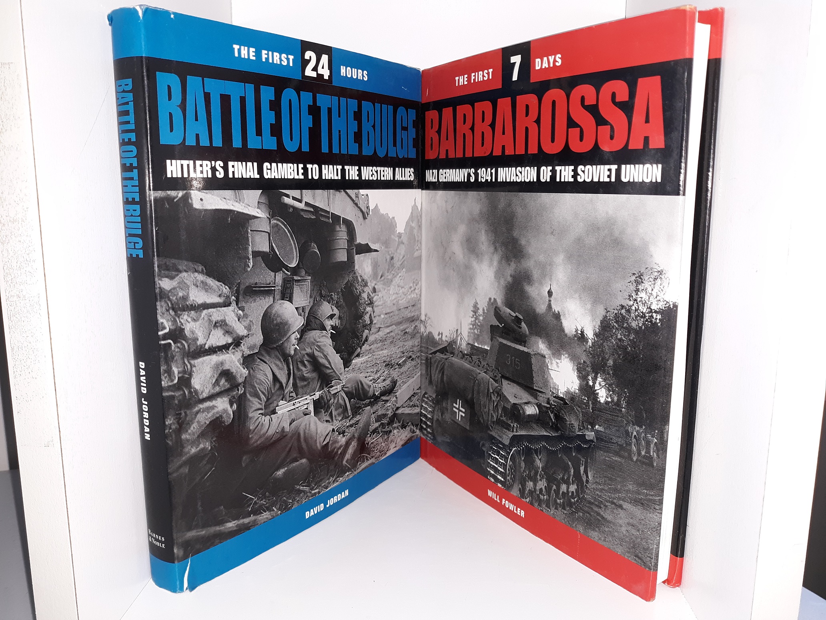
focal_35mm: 28
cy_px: 310
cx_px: 413
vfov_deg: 49.7
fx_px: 668
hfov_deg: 63.4
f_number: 1.7
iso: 50
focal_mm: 3.7
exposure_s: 1/60
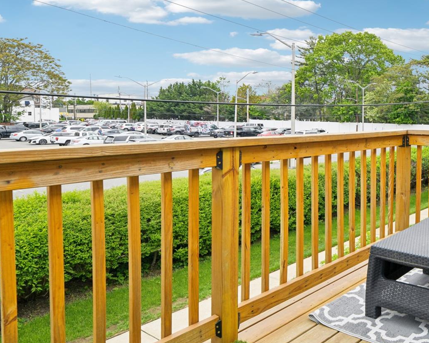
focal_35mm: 30
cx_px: 407
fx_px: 381
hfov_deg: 50.2
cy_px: 124
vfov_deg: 47.9
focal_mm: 16
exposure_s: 1/320
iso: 200
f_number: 8
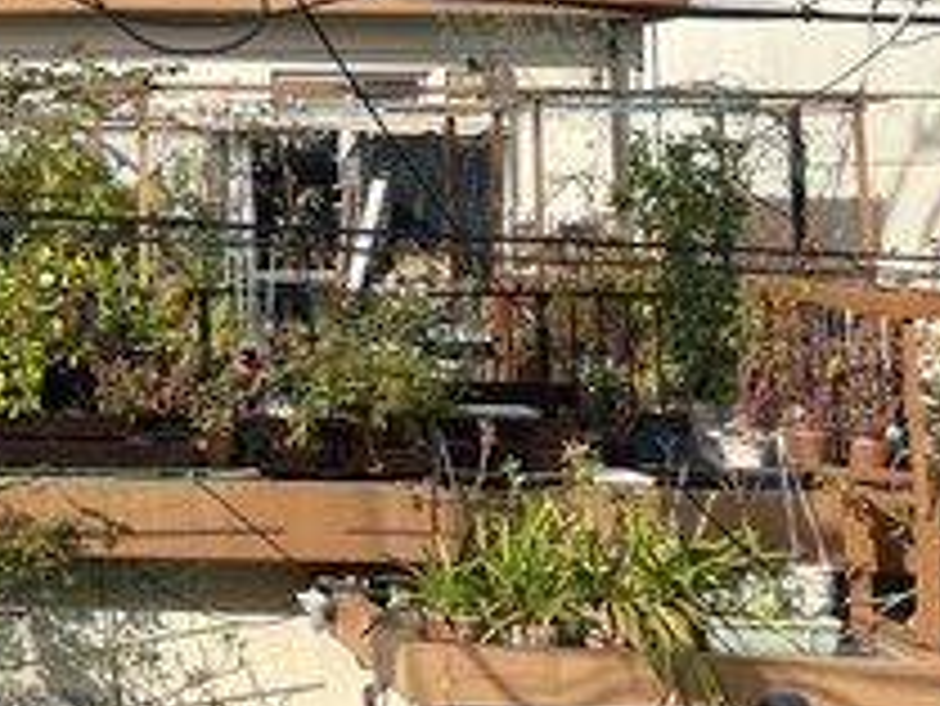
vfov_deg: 16.6
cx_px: -441
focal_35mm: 87
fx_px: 2364
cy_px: 2
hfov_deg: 19.7
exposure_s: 1/3521
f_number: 1.6
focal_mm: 5.1
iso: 50
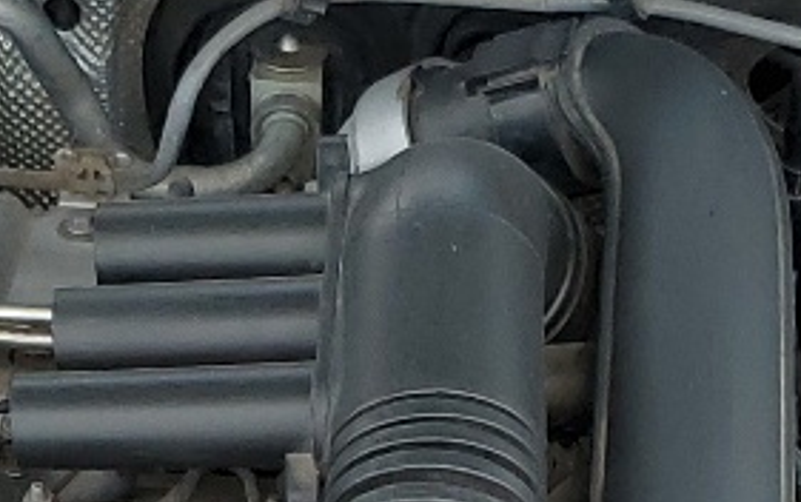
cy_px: 993
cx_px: 479
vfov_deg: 8.0
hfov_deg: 13.3
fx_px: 3429
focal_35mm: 157
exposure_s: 1/1000
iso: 50
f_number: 1.5
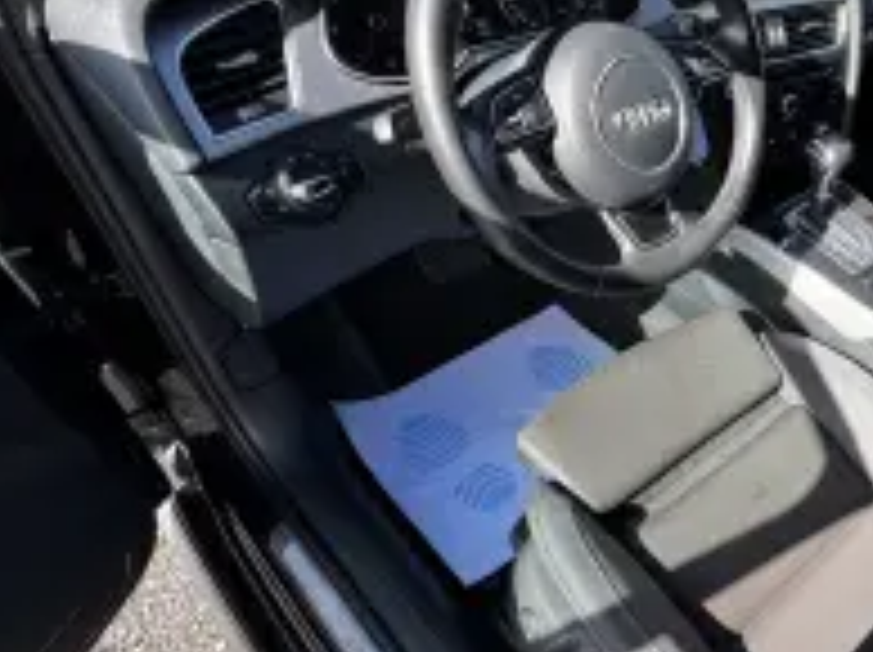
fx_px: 655
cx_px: 752
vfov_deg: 52.6
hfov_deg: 59.4
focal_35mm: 26
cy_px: 387
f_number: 2.2
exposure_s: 1/205
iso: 40
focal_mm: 2.22
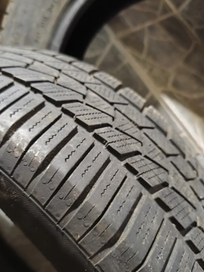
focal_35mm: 27
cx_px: 94
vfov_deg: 65.2
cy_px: 144
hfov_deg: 51.3
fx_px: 212
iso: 5000
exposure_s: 1/20
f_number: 1.65
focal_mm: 6.18
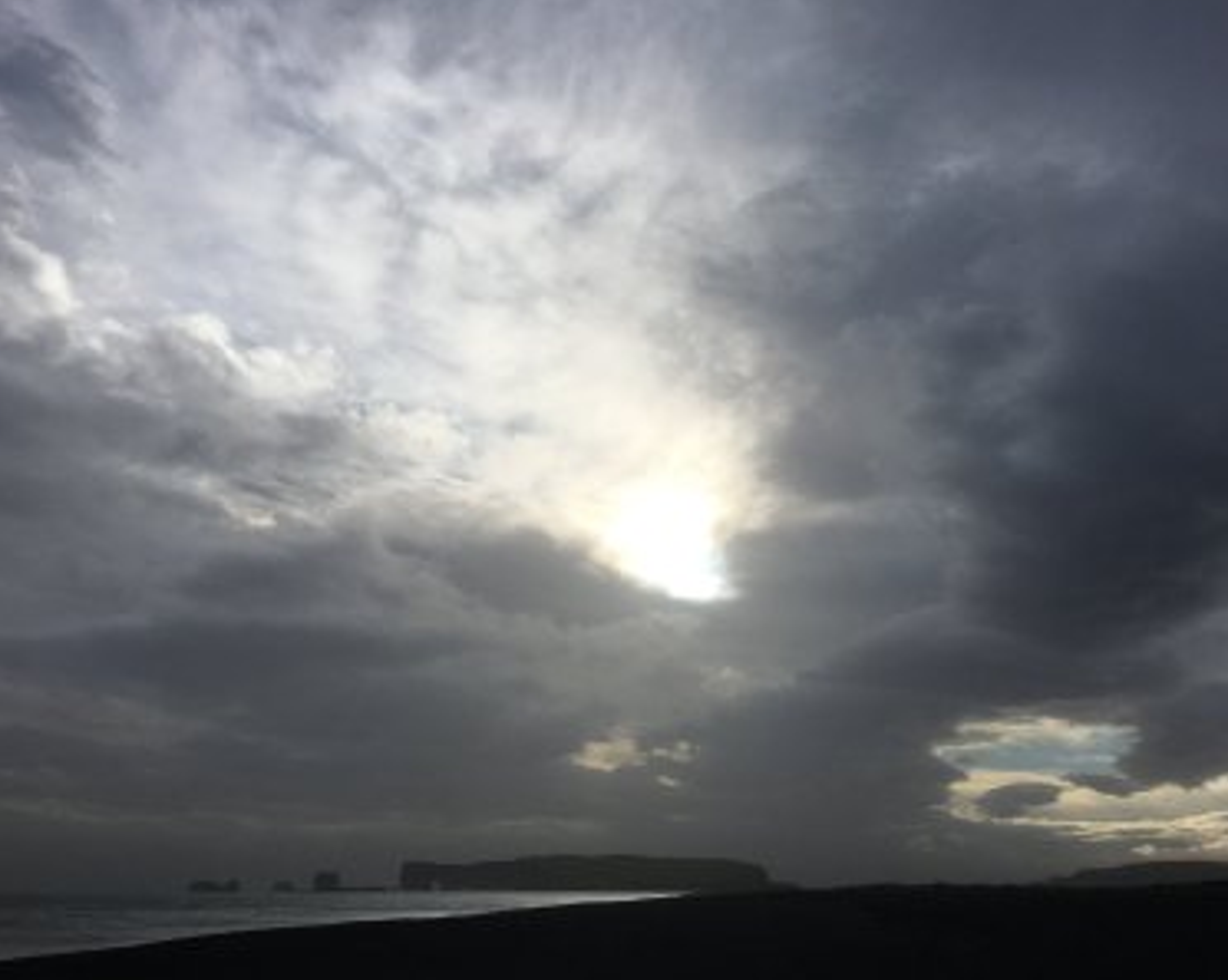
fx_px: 1162
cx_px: 627
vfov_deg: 45.7
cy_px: 500
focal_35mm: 32
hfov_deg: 55.7
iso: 25
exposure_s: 1/3846
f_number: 2.2
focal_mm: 4.15
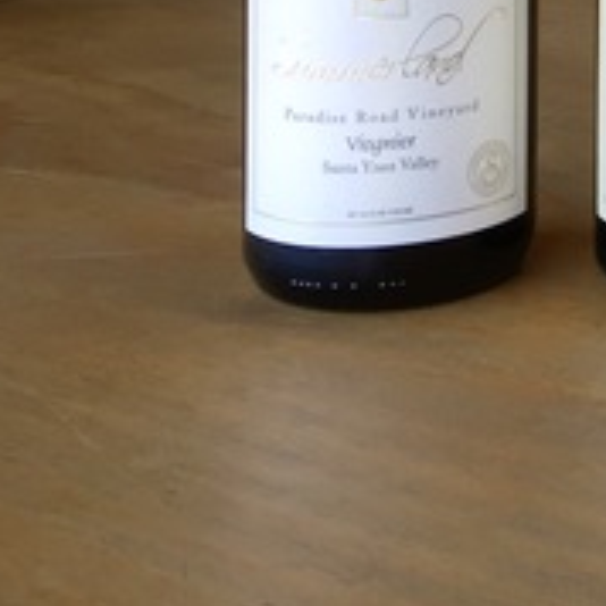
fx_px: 1941
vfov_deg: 16.5
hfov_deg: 15.4
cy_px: -249
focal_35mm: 98
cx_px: 1072
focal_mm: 4.15
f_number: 2.2
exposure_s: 1/60
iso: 32
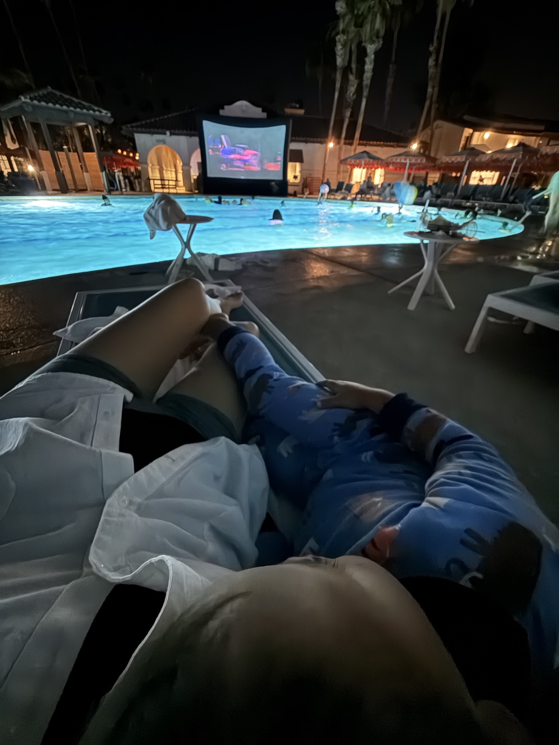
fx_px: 301
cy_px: 372
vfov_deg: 102.1
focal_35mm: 14
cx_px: 280
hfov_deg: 85.7
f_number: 2.2
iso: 6400
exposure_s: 1/4
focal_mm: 2.22
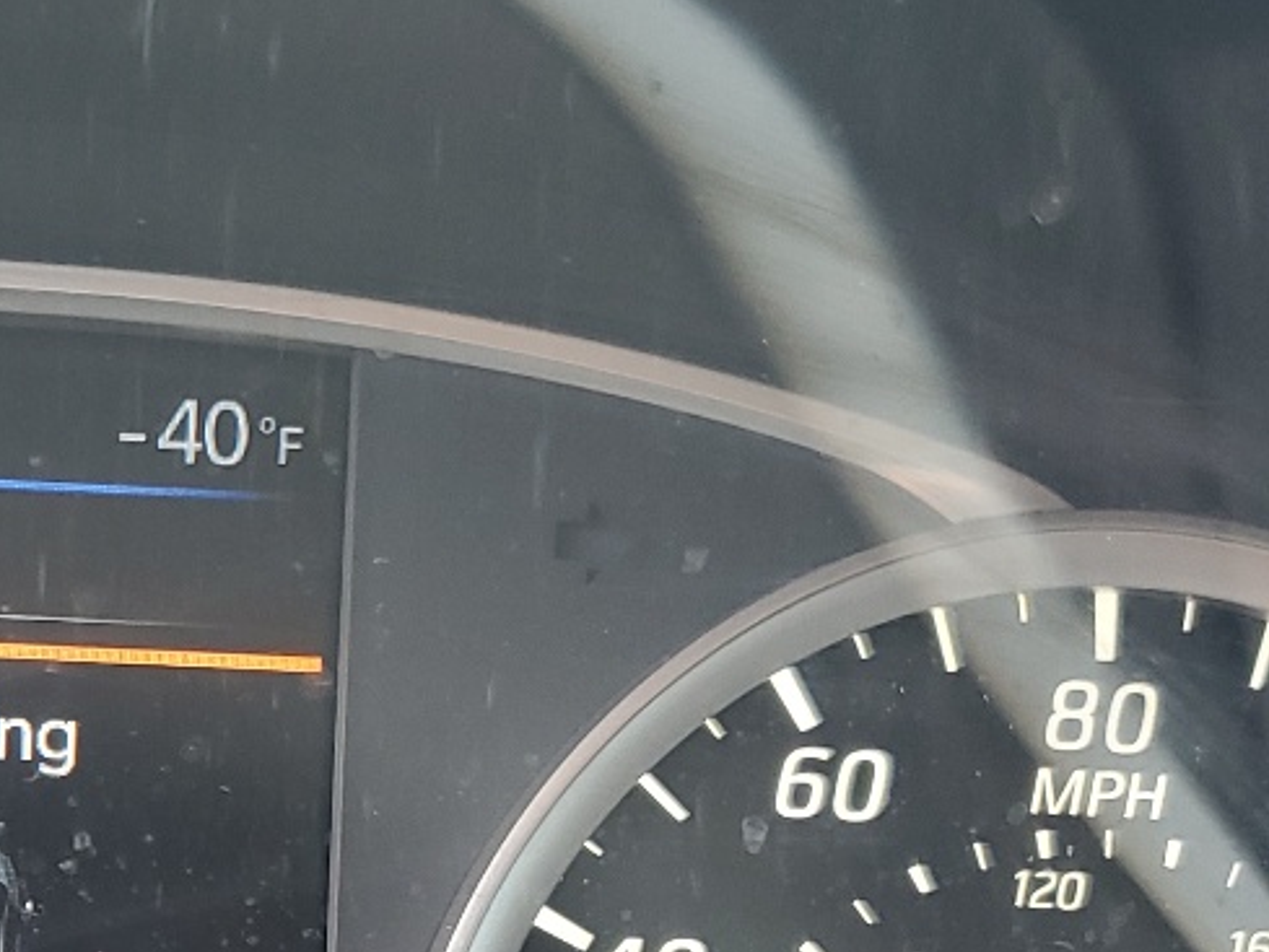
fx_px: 3117
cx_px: -182
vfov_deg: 17.1
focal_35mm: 85
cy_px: 908
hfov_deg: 21.6
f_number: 1.5
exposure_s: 1/60.2
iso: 59
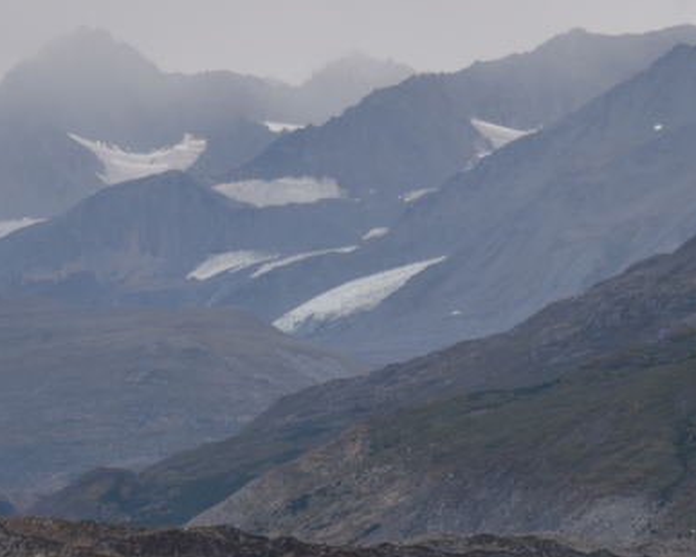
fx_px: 10261
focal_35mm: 498
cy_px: 406
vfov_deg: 3.1
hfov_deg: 3.9
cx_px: 341
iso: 180
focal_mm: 160
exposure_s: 1/320
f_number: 5.6
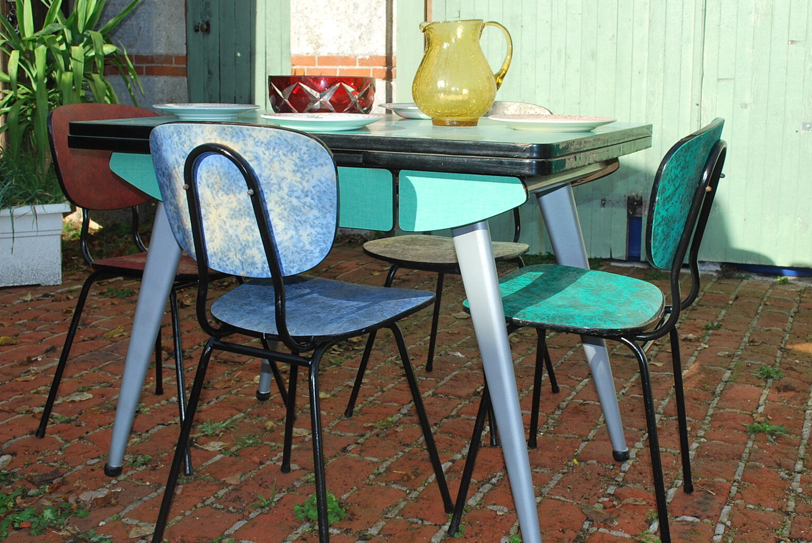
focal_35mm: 41
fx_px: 926
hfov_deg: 47.3
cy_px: 269
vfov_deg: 32.7
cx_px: 440
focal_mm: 22
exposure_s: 1/200
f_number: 6.3
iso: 100
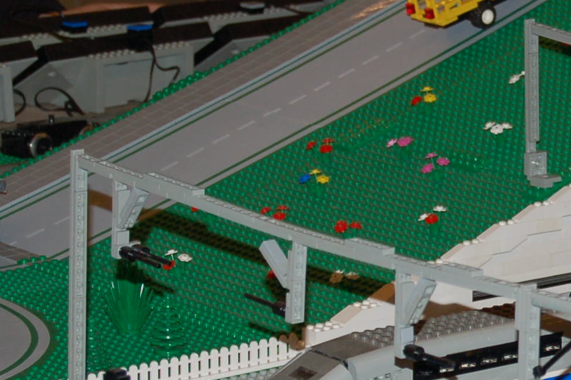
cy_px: 235
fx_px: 3535
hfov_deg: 9.1
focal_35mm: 223
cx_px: 653
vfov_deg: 6.2
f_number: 5.6
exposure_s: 1/60
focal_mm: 48
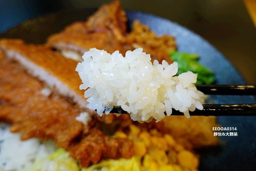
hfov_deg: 73.8
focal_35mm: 24
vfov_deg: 53.1
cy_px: 86
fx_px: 171
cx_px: 128
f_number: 2.8
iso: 125
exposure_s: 1/30
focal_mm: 9
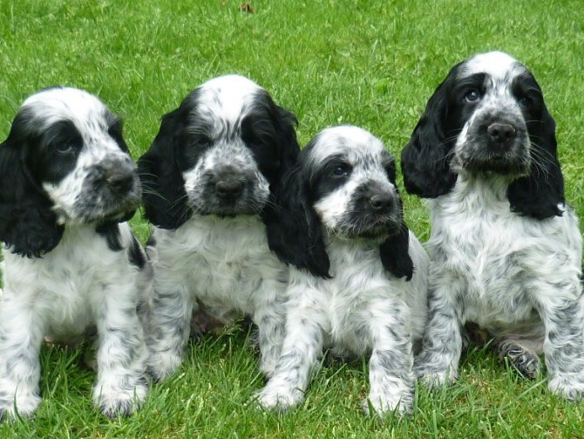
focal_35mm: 37
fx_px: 624
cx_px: 285
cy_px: 217
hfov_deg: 50.1
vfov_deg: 38.7
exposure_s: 1/400
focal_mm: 5.5
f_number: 2.8
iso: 80
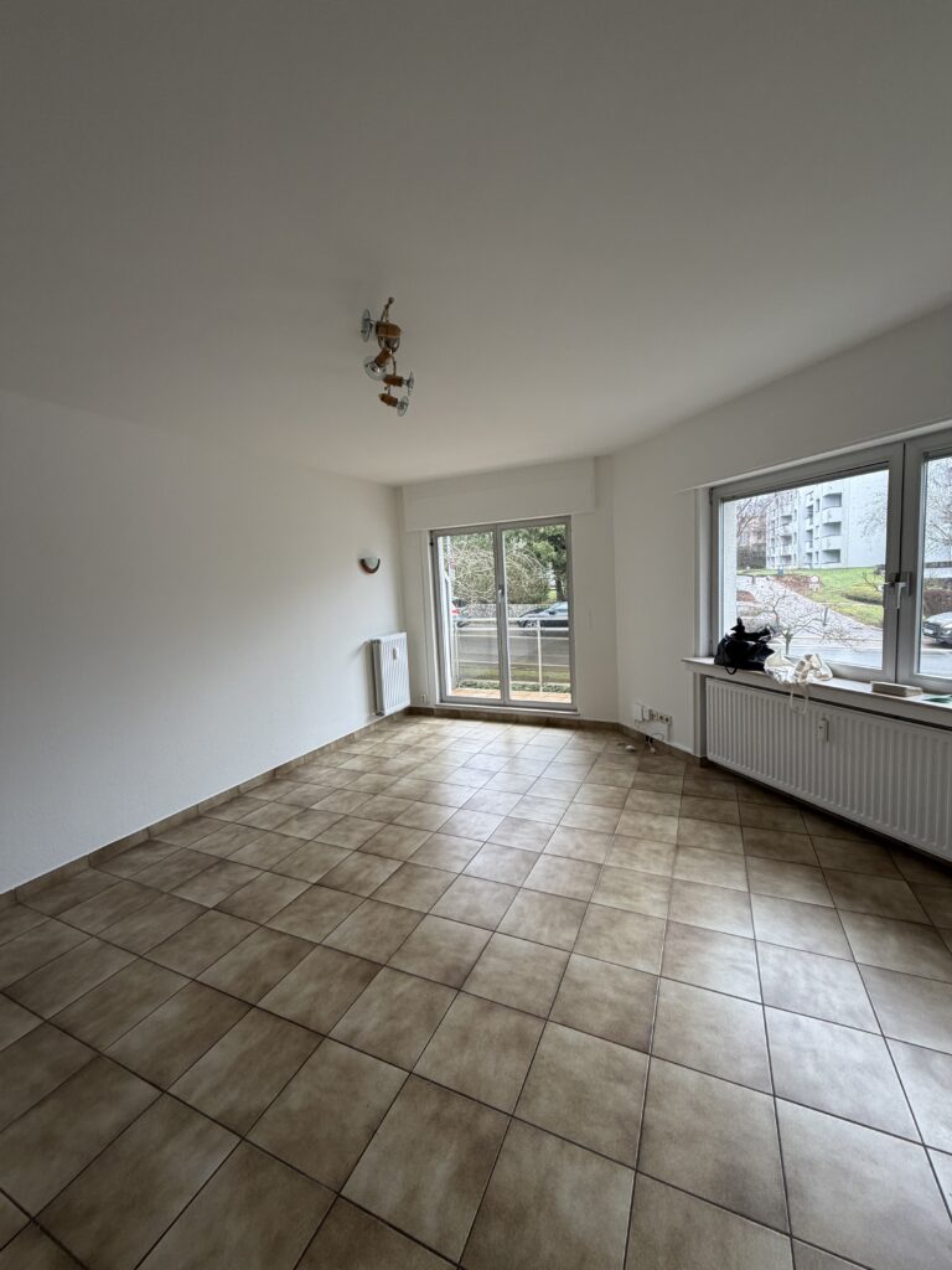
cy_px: 635
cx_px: 476
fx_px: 513
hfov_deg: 85.7
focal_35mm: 14
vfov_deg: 102.1
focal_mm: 2.22
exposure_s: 1/121
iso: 200
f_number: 2.2
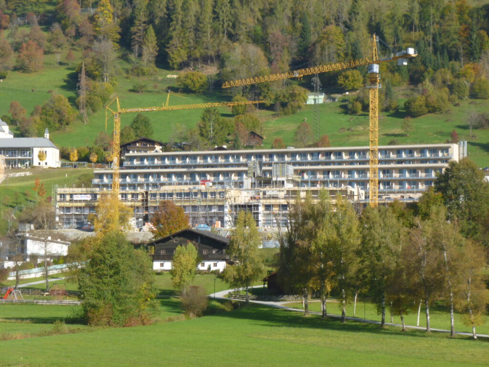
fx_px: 1512
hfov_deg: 18.4
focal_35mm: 107
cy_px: 184
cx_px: 244
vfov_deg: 13.8
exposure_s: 1/200
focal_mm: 19.1
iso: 100
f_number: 5.4
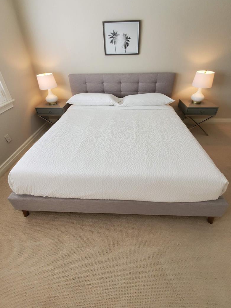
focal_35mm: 15
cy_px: 131
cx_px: 119
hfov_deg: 81.7
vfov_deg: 97.5
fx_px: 133
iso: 64
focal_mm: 1.8
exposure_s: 1/59
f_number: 2.2
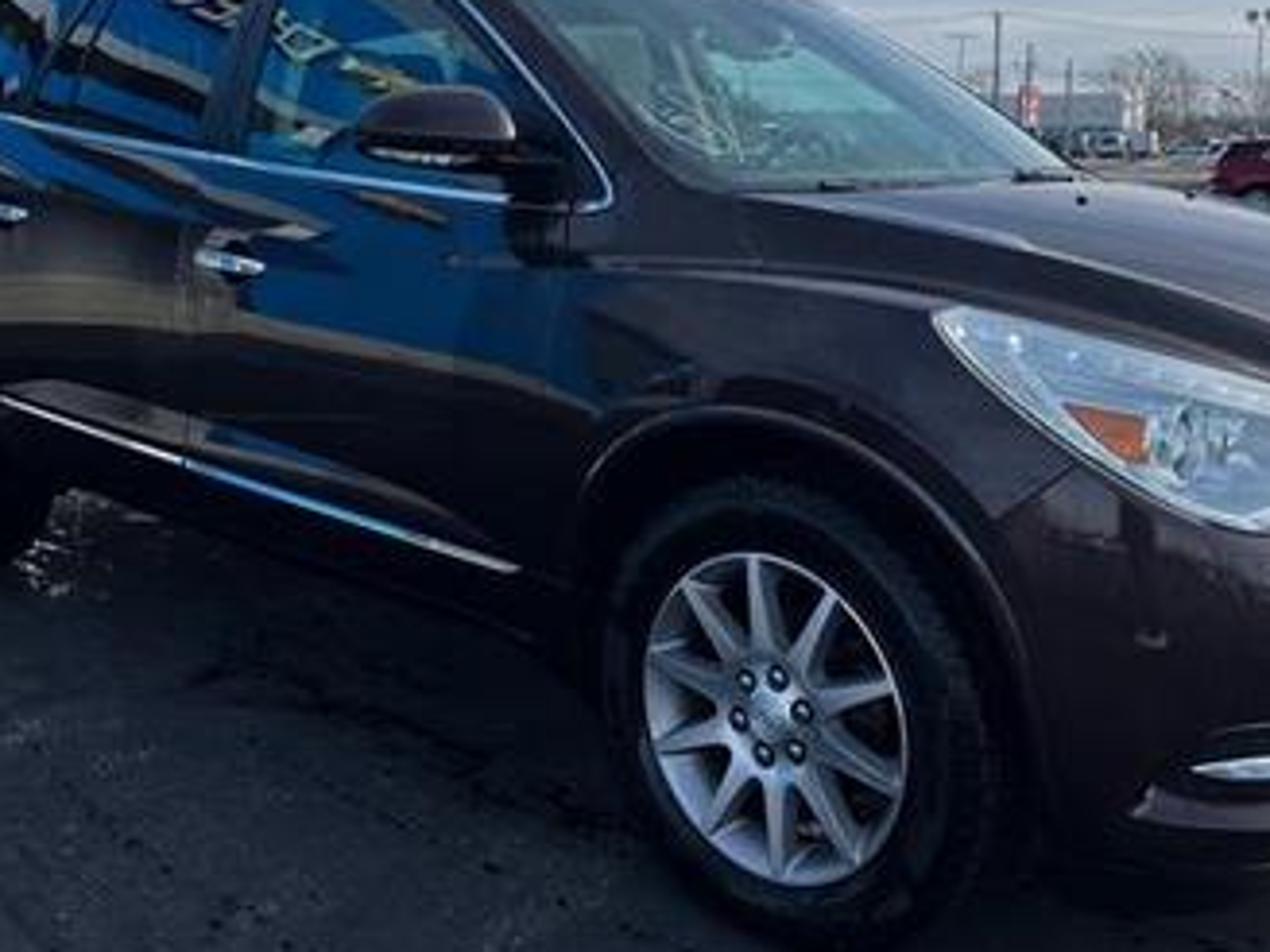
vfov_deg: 35.8
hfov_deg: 46.7
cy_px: 368
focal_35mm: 40
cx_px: 716
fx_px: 1468
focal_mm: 5.7
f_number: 1.5
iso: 50
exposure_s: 1/3077
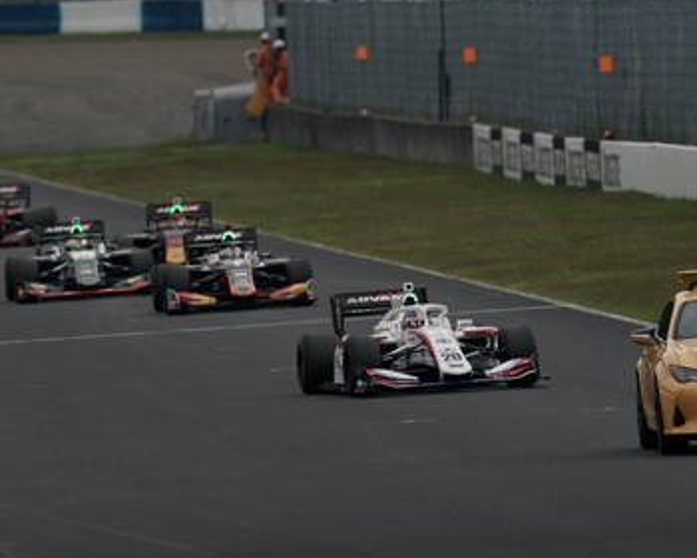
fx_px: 23908
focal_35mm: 1159
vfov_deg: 1.3
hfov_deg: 1.7
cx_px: 303
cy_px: 106
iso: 250
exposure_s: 1/800
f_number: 7.1
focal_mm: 600
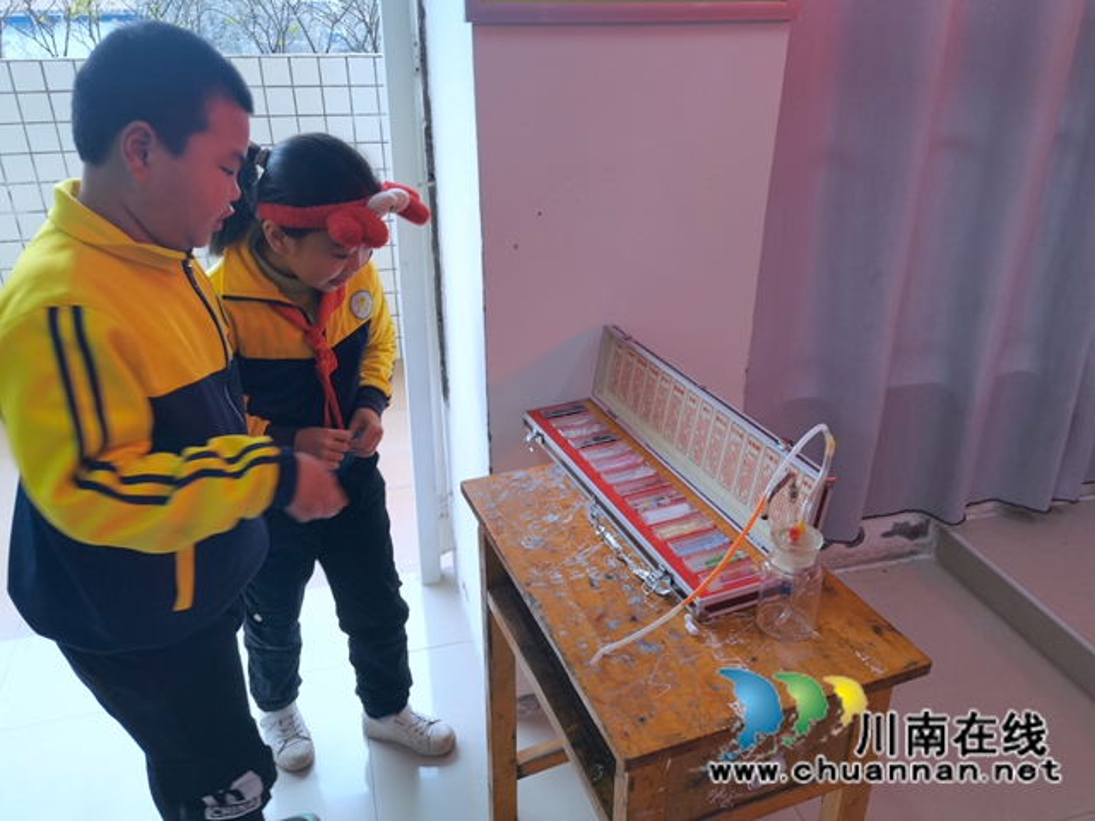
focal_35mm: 27
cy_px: 410
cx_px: 548
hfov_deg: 65.3
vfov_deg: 51.4
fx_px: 854
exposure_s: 1/100
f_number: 1.9
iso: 100
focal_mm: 6.67
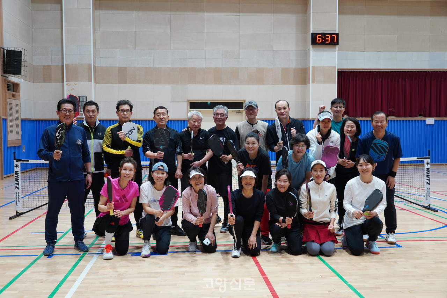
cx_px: 224
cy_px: 149
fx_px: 466
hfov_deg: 51.3
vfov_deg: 35.5
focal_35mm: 38
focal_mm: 25
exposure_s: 1/60
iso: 640
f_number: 4
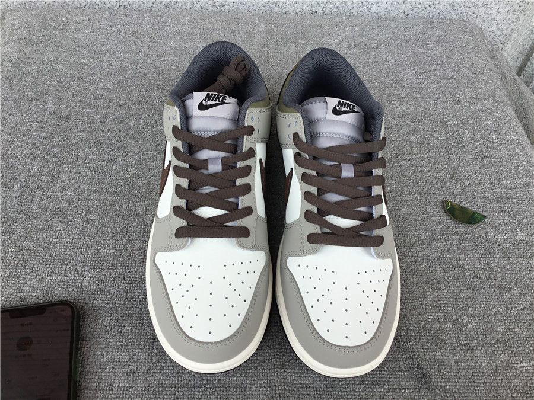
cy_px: 200
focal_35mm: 31
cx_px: 267
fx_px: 478
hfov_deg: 58.4
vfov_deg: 45.4
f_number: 2.4
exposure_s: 1/369
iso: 25
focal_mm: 3.3
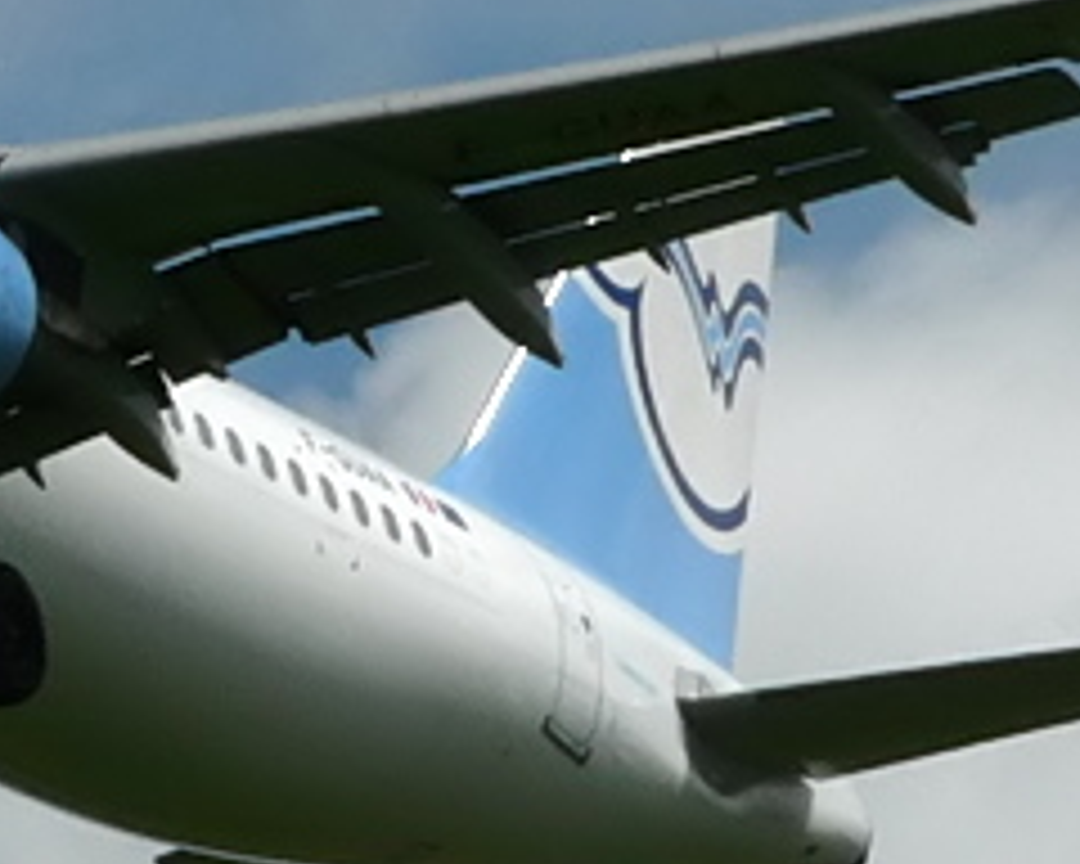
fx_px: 28480
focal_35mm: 891
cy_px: 178
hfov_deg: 2.2
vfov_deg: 1.7
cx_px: -626
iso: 100
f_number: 8
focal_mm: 35.2
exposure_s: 1/640
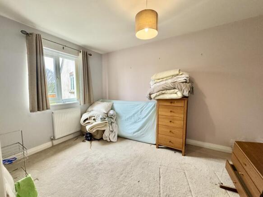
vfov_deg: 85.7
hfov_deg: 102.1
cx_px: 132
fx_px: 106
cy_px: 98
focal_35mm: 14
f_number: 2.2
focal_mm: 2.22
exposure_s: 1/50
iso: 320
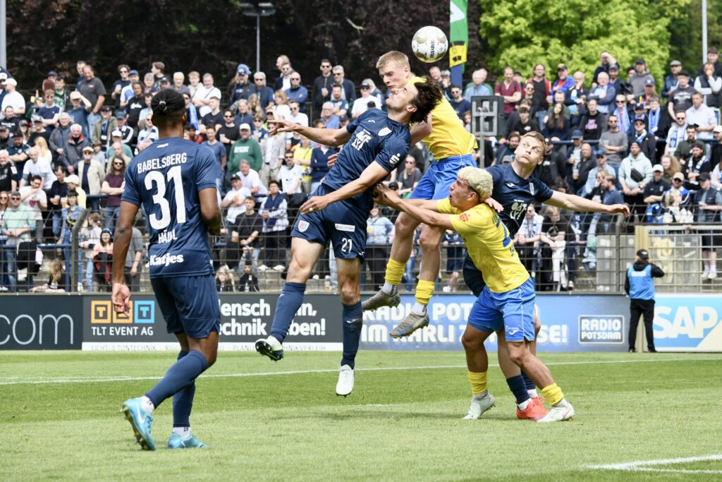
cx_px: 361
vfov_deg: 8.9
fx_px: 3109
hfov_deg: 13.2
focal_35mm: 155
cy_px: 241
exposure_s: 1/1600
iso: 1250
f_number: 8
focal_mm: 155
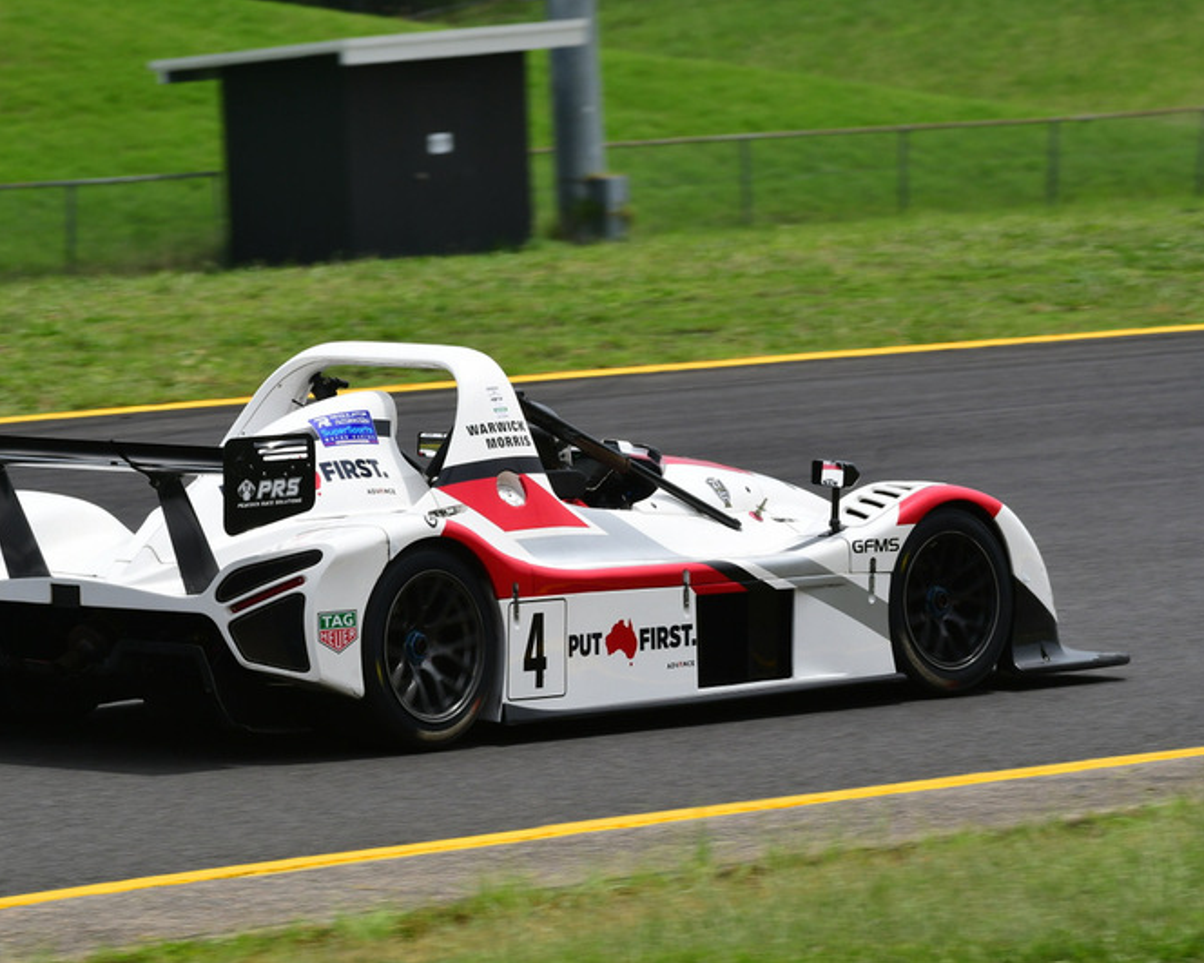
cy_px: 482
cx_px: 504
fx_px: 15106
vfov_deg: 3.7
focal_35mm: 424
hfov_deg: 4.6
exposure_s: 1/640
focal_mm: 250
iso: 320
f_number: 11
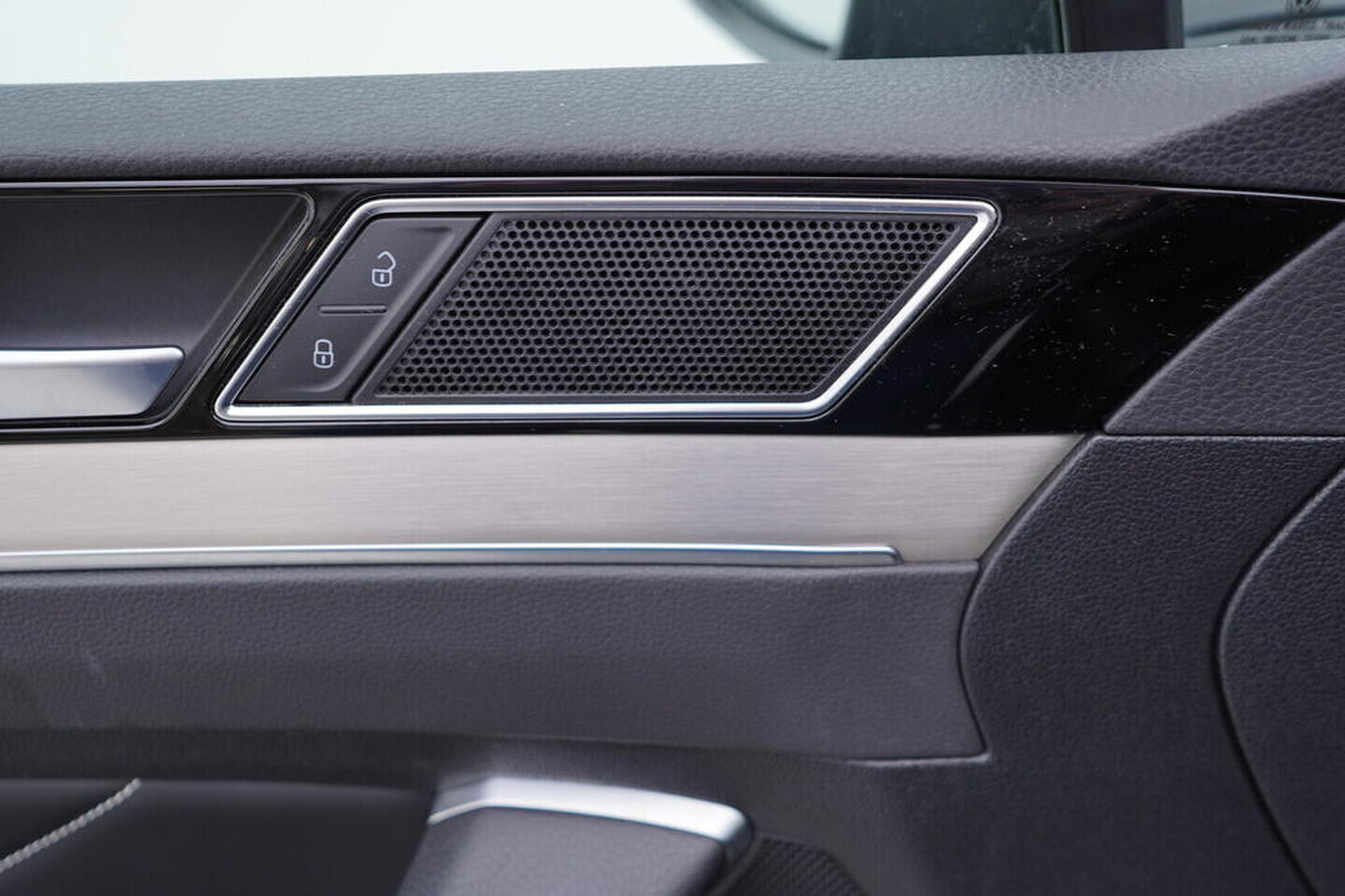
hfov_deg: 53.1
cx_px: 672
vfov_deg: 36.9
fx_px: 1345
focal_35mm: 36
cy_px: 448
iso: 125
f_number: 3.2
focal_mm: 24
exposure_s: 1/50
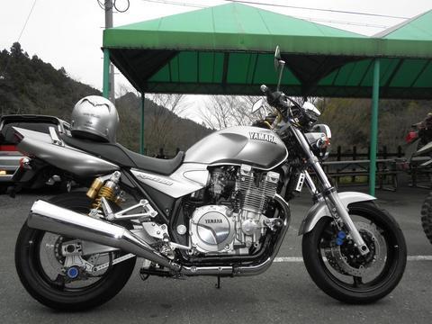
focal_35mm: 32
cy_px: 162
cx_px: 216
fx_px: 399
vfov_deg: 44.2
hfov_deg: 56.8
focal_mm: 5.8
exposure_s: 1/250
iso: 64
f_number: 3.5
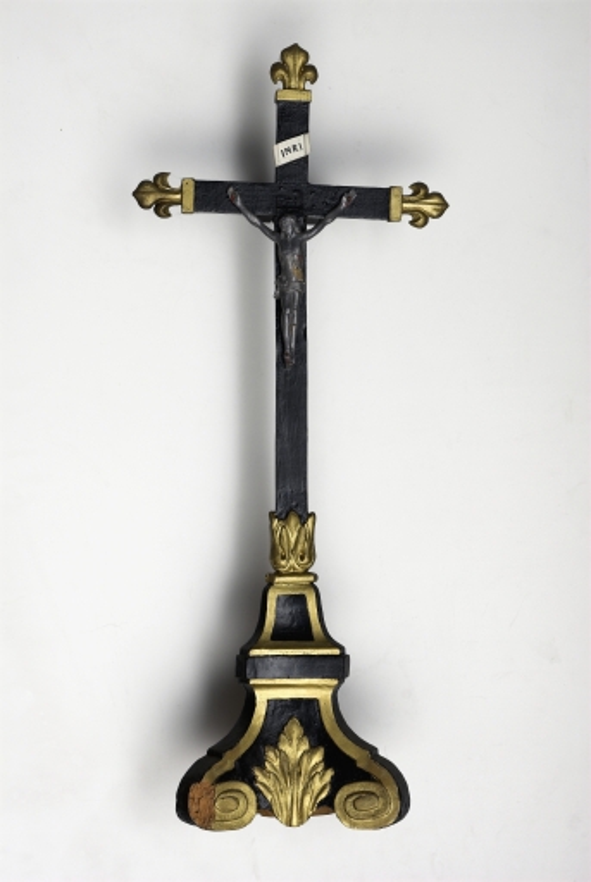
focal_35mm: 78
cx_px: 296
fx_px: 1914
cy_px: 441
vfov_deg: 26.0
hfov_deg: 17.6
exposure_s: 1/50
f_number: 11
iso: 100
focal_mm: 52
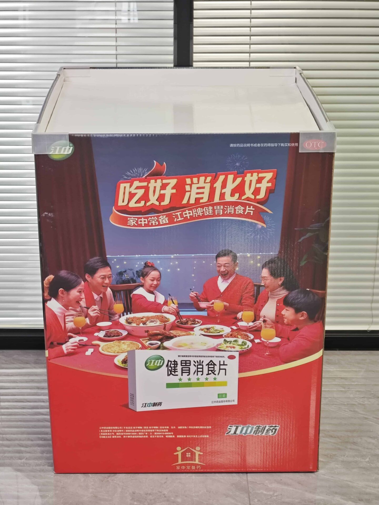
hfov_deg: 19.6
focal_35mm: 75
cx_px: 190
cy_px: 252
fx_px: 1095
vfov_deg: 26.0
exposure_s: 1/100
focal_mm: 10.1
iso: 640
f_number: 2
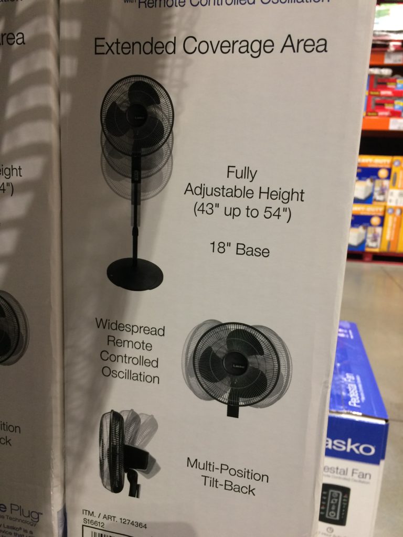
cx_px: 202
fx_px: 450
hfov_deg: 48.2
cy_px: 268
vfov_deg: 61.7
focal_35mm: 29
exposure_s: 1/30
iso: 125
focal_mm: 4.15
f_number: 2.2
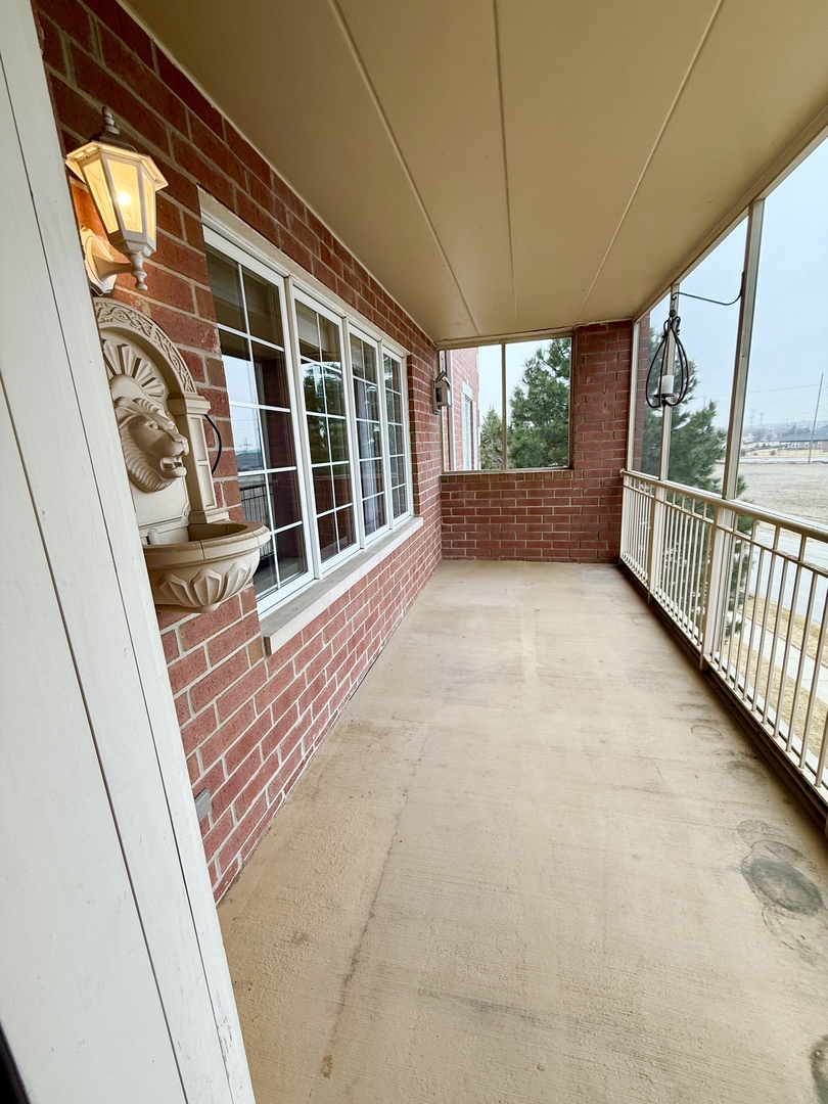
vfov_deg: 102.1
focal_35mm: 14
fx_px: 446
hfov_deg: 85.7
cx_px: 414
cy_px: 552
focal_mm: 2.22
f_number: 2.2
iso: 80
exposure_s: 1/120
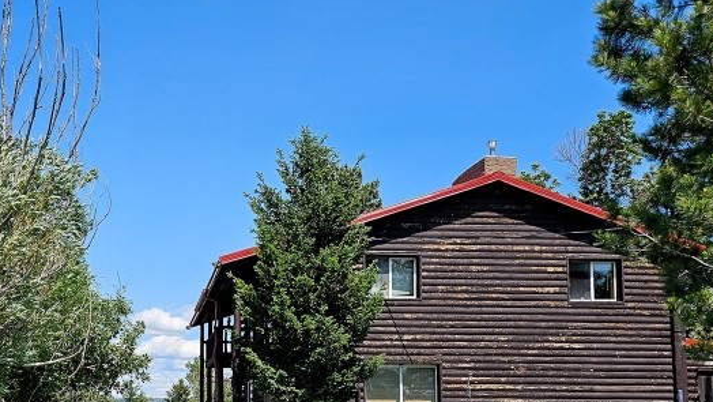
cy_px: 334
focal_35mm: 49
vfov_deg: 24.0
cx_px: 231
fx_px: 927
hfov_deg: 41.5
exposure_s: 1/900
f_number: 1.7
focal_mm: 6.3
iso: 10
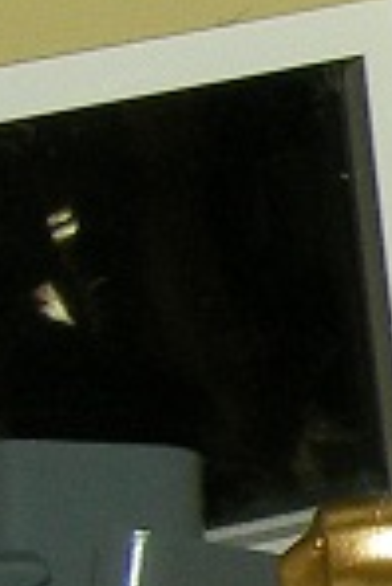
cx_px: 1477
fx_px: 4008
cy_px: 610
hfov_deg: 5.1
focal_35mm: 246
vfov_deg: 8.3
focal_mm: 6.3
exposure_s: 1/30
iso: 100
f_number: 6.6
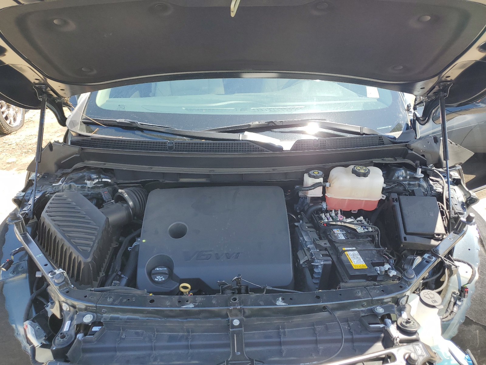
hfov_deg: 67.3
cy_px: 182
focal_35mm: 26
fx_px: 365
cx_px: 243
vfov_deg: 53.1
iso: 50
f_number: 1.5
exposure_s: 1/714
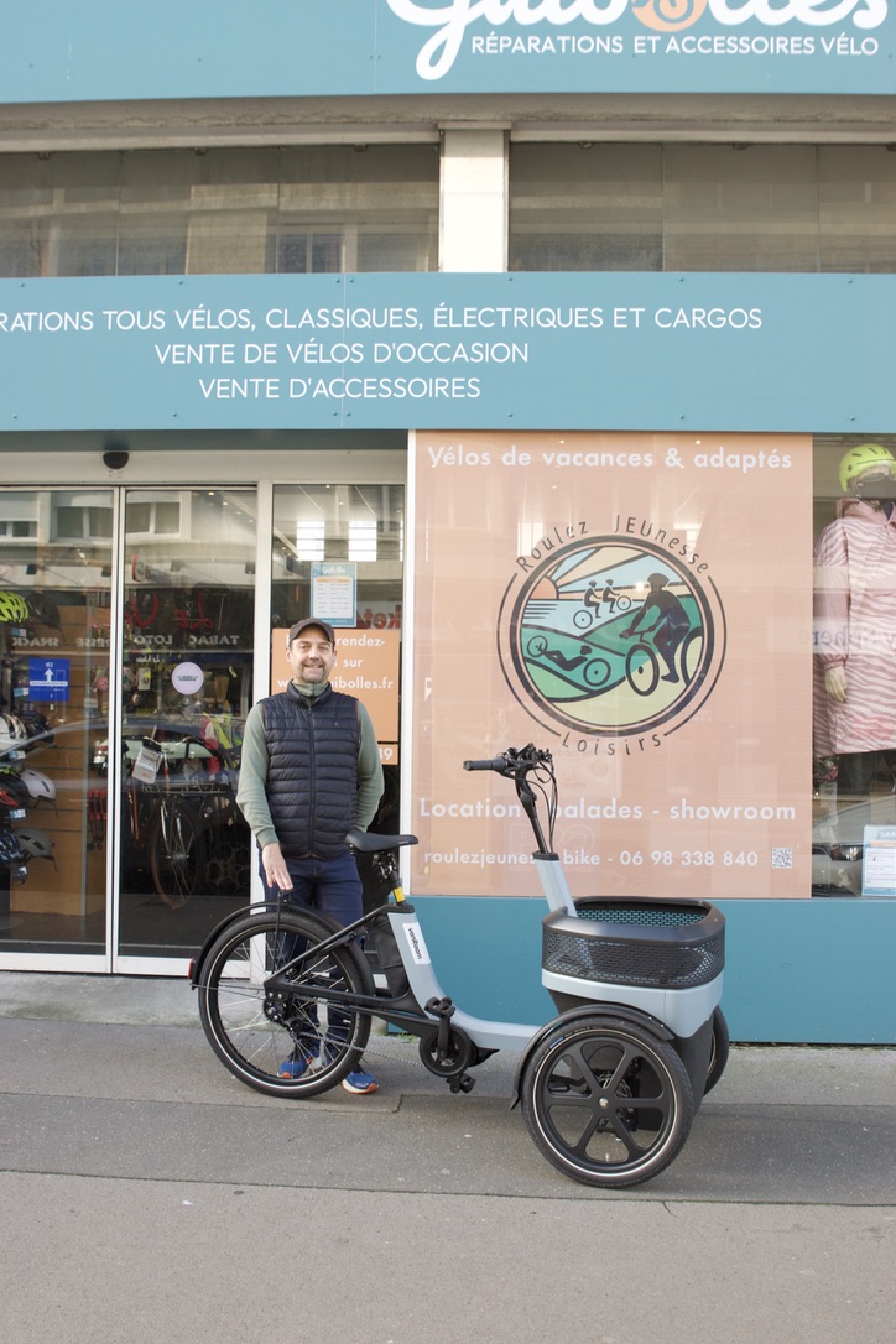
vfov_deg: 53.1
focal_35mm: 36
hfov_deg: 36.9
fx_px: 1344
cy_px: 672
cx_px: 448
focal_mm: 24
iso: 400
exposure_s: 1/125
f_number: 5.6
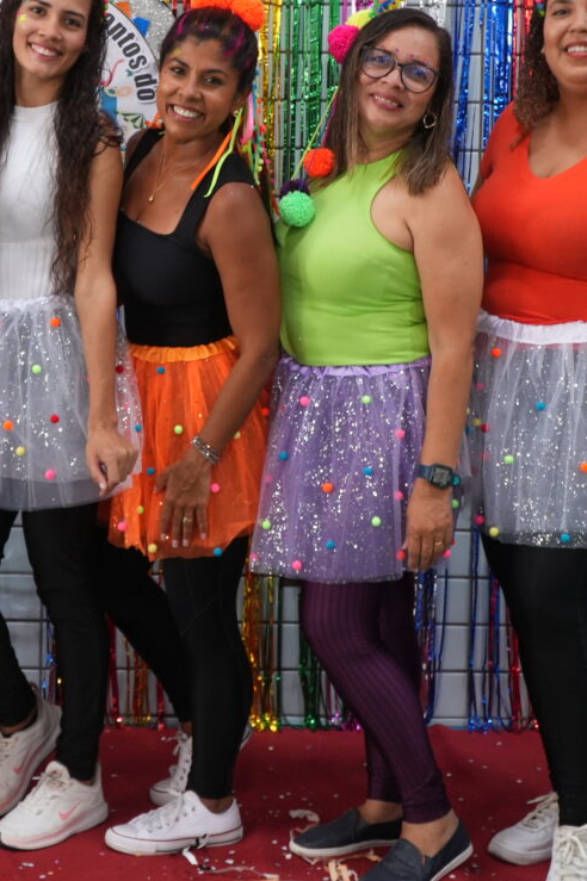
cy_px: 262
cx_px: 168
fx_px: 1691
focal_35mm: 69
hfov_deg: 19.6
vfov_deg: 28.9
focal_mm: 21
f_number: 4
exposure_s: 1/125
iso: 640
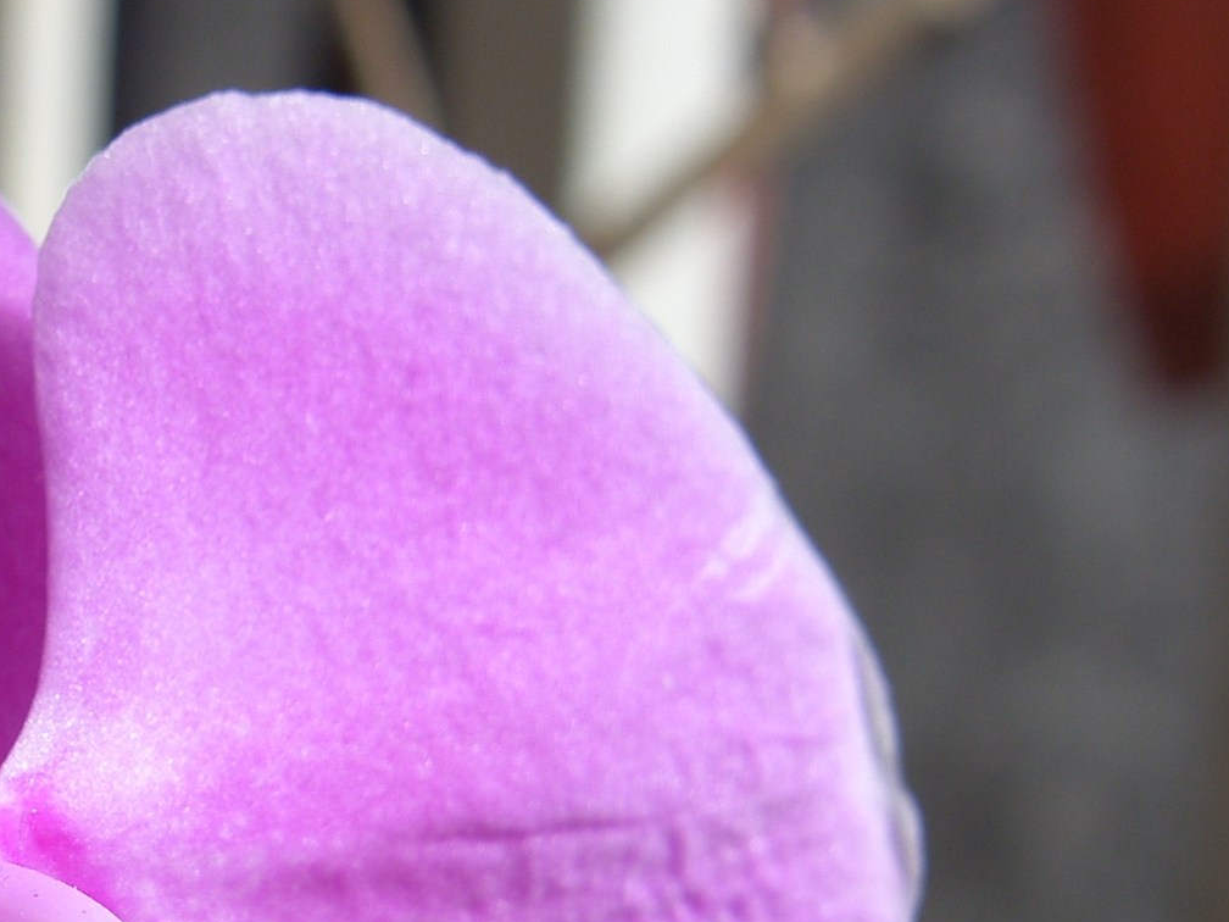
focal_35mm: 119
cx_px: -50
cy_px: 1011
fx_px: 4225
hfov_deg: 16.2
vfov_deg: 12.2
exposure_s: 1/250
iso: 50
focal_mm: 12.9
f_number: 4.6
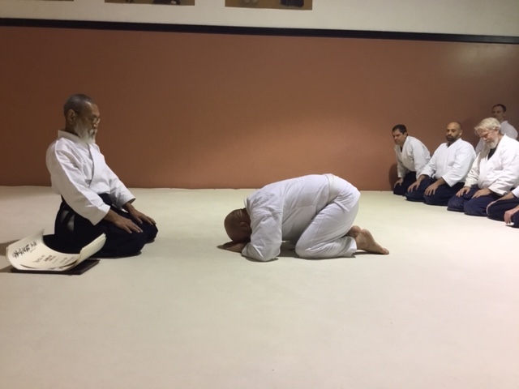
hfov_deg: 58.4
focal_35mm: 31
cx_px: 260
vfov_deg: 45.4
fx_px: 465
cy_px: 194
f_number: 2.4
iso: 100
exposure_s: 1/30
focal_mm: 3.3
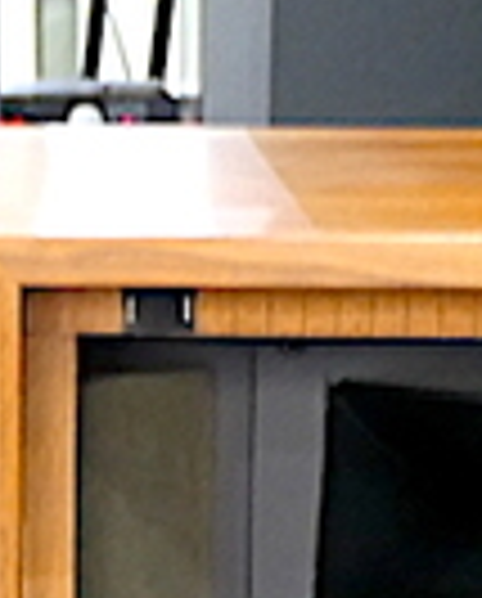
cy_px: 1232
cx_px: -104
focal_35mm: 380
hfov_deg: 4.1
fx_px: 6753
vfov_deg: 5.0
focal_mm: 9.6
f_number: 4.1
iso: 200
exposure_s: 1/3.2
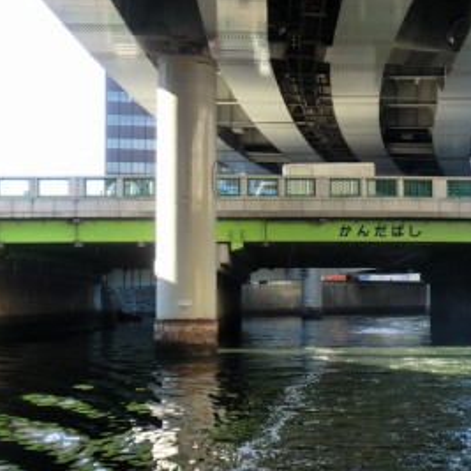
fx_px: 893
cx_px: 351
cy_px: 267
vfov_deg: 29.5
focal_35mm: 58
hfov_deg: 29.1
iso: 100
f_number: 3.2
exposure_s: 1/100
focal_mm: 6.1
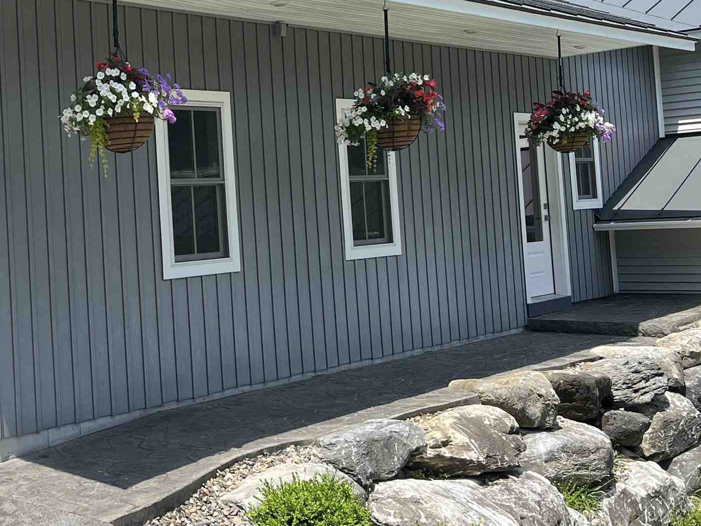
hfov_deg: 32.7
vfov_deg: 25.5
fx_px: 1154
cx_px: 128
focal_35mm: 57
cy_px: 166
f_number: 1.6
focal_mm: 5.1
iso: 50
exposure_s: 1/2309
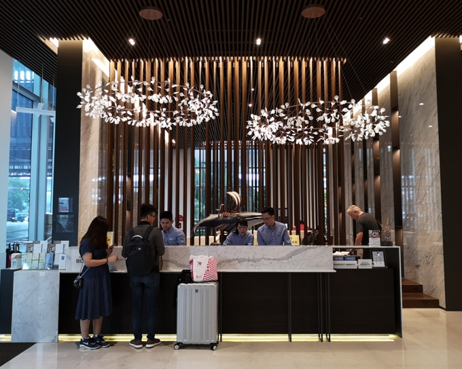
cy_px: 181
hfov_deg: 57.2
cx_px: 233
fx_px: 424
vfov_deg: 47.1
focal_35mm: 31
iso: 250
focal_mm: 3.95
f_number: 1.8
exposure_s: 1/33.3
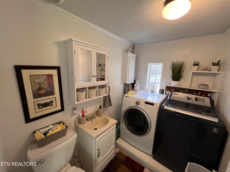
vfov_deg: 89.9
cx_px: 115
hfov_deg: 106.2
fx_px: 86
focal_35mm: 13
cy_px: 86
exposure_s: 1/60
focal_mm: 1.57
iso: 125
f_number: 1.8
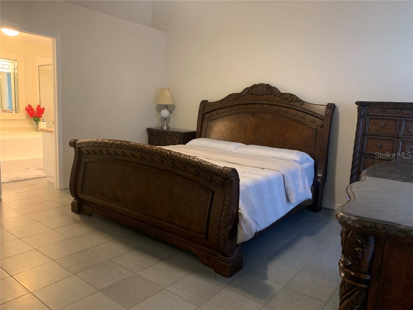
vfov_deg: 53.1
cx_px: 206
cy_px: 155
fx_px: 310
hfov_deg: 67.3
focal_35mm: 26
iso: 400
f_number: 1.8
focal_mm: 4.25
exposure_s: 1/40
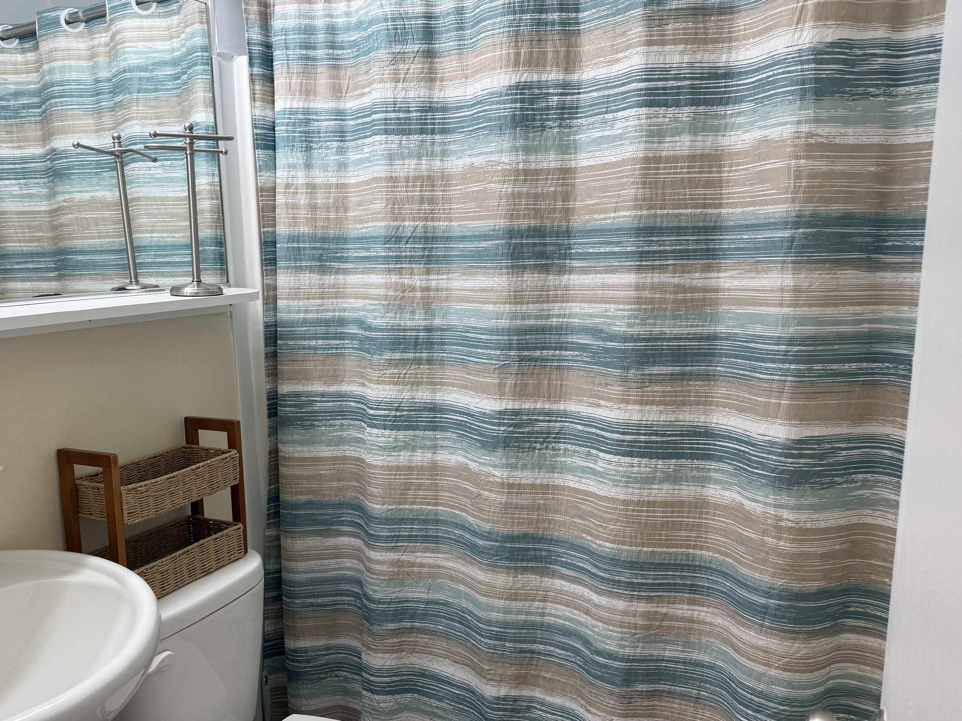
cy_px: 402
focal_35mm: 30
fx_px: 834
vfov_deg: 46.7
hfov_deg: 59.3
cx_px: 366
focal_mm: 6.76
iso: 64
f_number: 1.78
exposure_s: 1/152
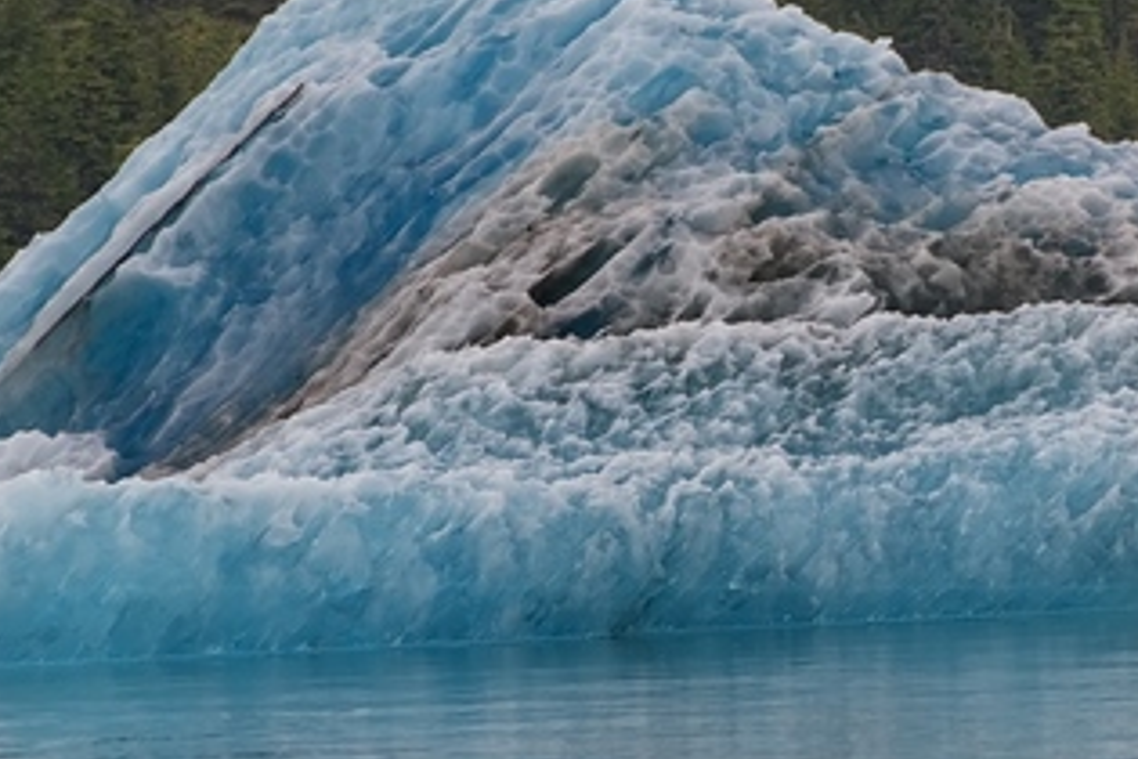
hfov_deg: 2.8
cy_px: 347
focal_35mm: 732
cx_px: 1040
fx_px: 23138
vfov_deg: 1.9
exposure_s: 1/400
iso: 110
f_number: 5
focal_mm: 180
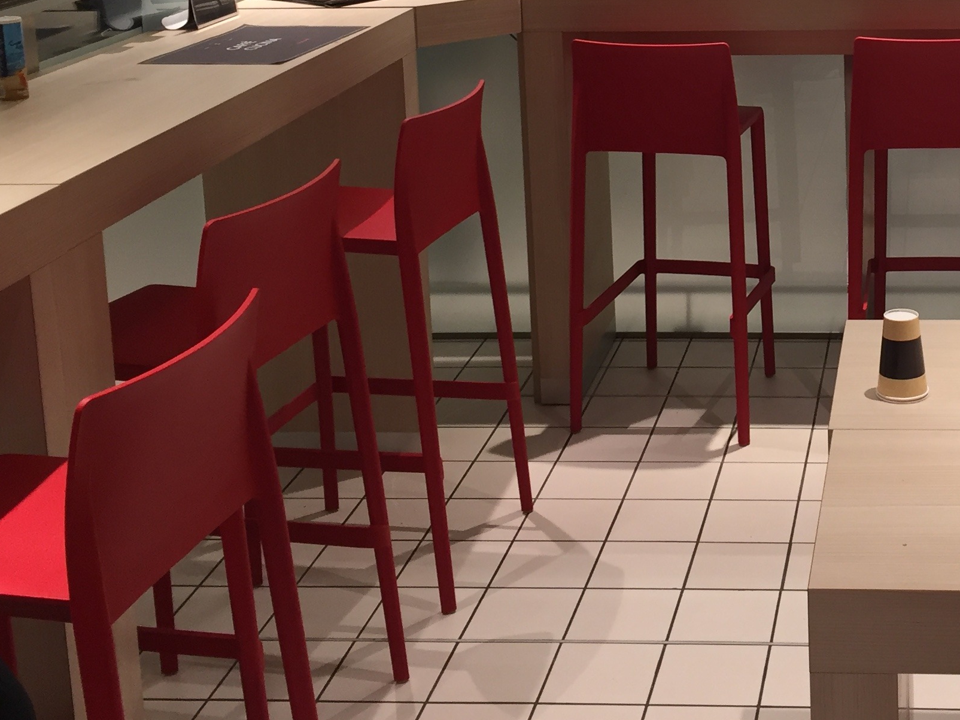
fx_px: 1636
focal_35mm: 59
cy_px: 11
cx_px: 844
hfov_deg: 31.3
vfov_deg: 23.8
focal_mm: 4.15
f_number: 2.2
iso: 32
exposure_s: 1/33
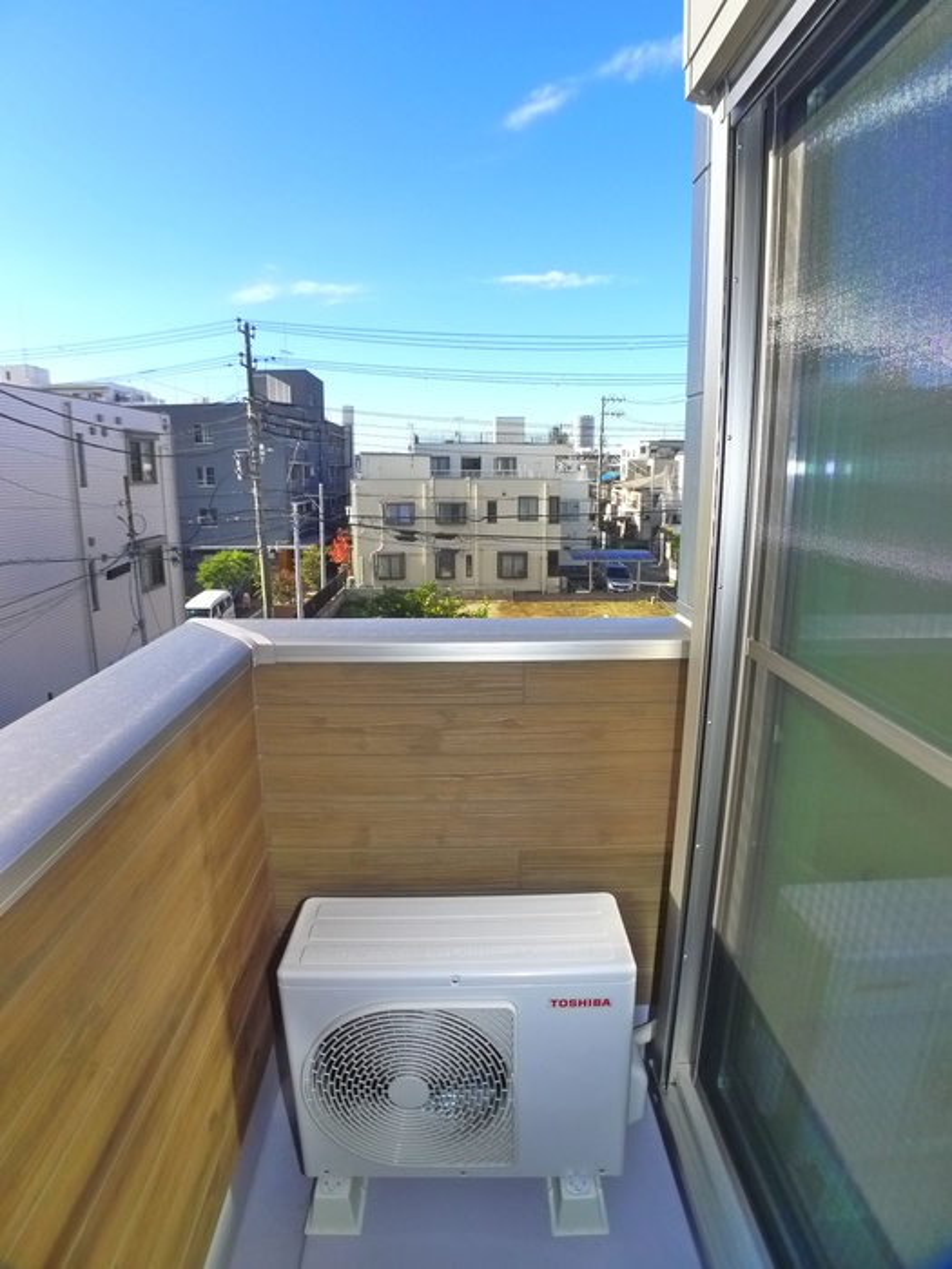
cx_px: 476
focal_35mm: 24
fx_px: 880
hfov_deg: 56.8
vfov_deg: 71.6
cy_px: 634
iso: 400
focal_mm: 5.1
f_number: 3.5
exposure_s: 1/400
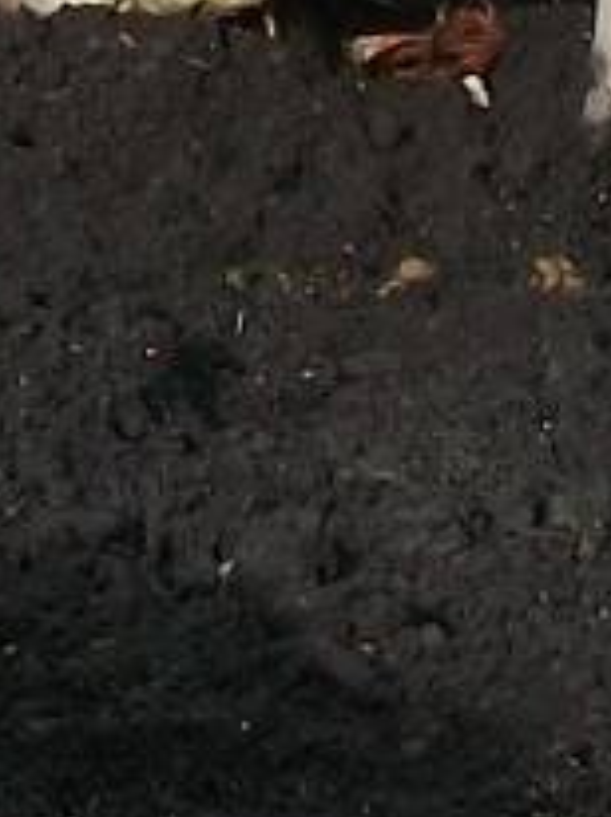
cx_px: 274
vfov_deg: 7.6
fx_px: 5872
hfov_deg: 6.0
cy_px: -869
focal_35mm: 249
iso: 80
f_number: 2.9
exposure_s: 1/640
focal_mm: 5.7
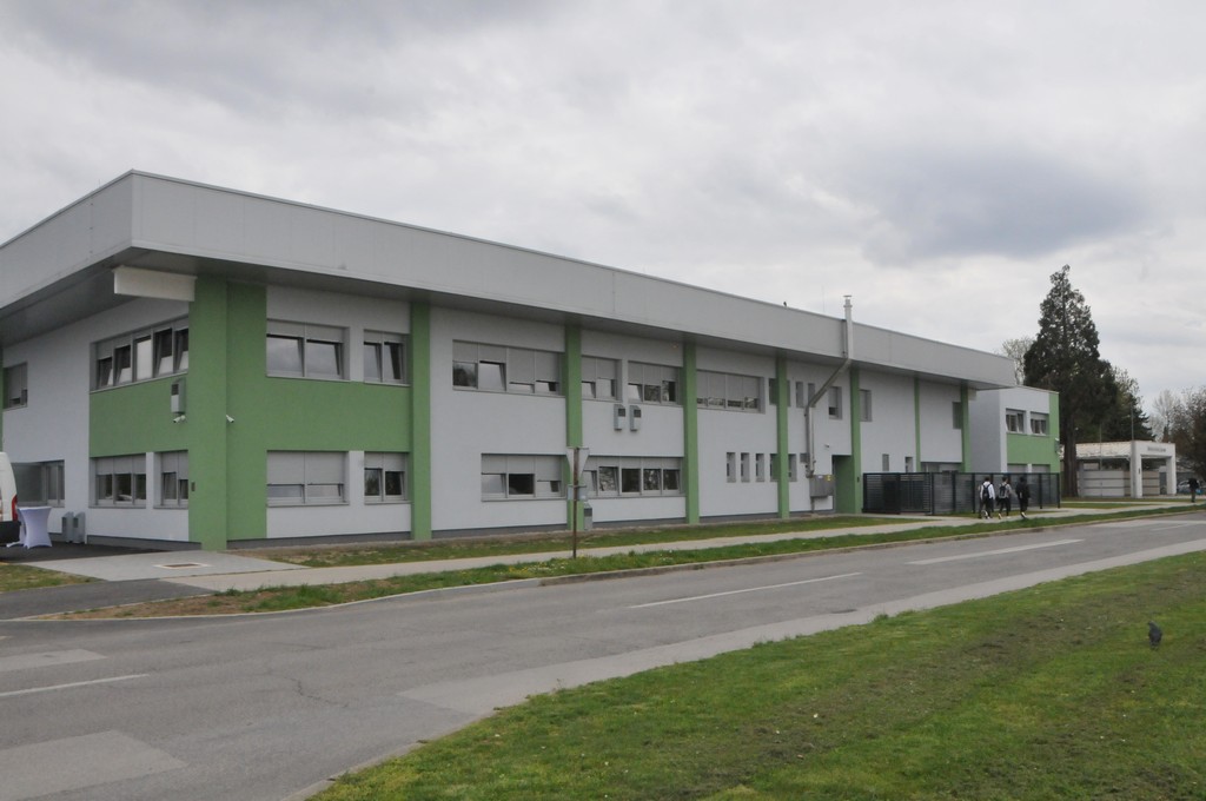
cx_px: 603
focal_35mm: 30
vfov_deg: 43.5
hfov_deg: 62.0
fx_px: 1004
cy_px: 400
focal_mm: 20
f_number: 16
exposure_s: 1/1000
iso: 1600
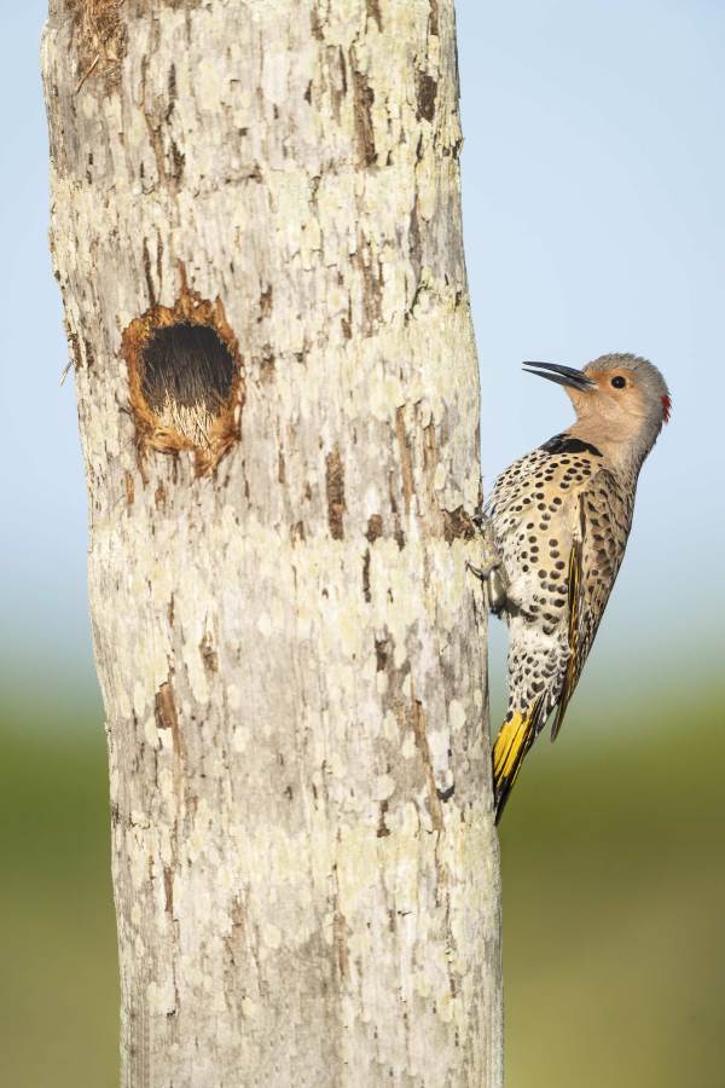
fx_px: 25373
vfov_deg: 2.5
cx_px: 362
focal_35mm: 840
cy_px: 544
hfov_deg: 1.6
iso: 640
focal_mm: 840
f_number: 5.6
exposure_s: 1/1600
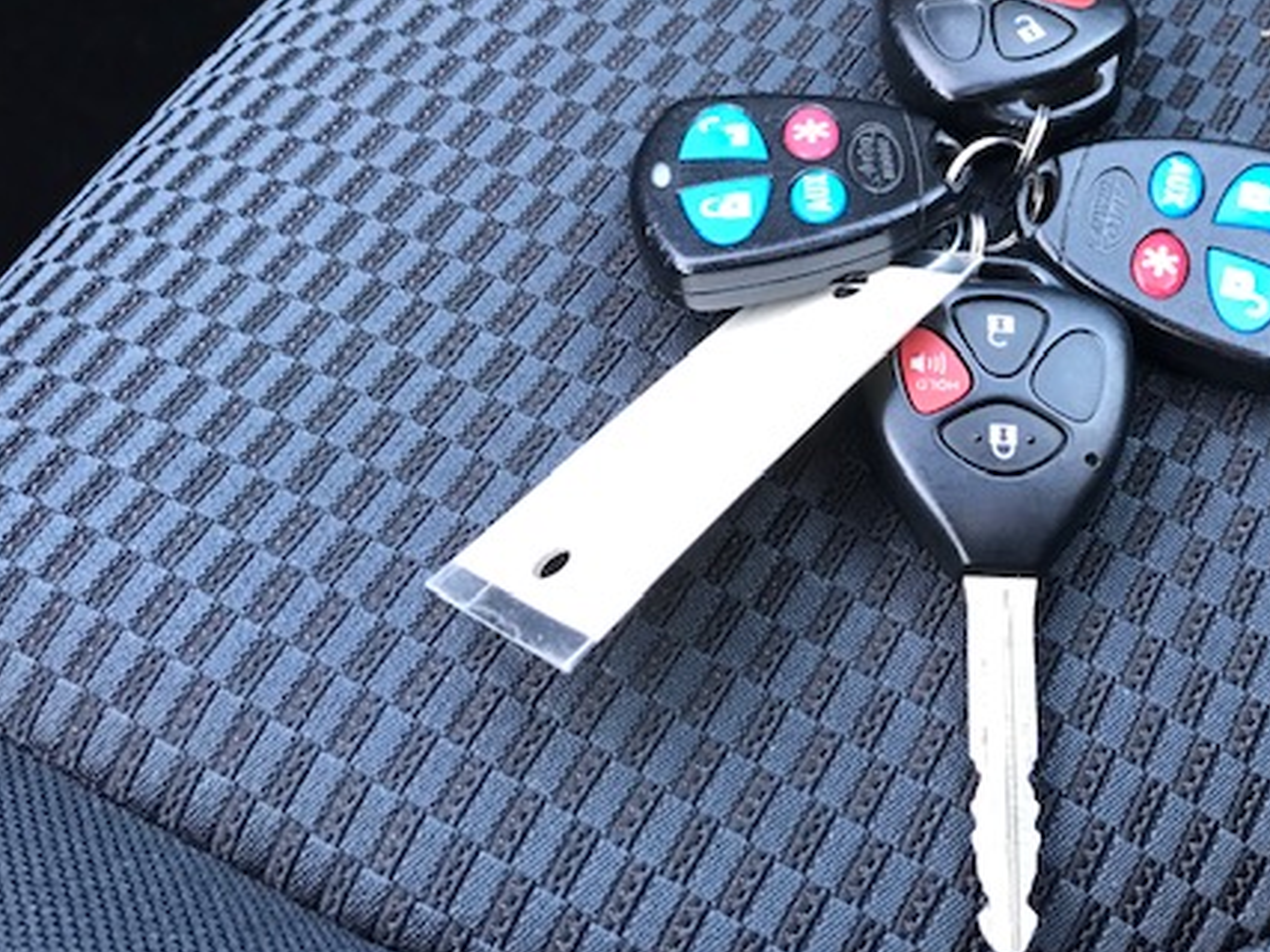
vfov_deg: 34.1
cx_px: 934
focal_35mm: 42
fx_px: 1540
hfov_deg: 43.5
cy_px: 354
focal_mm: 3.99
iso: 32
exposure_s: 1/23
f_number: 1.8
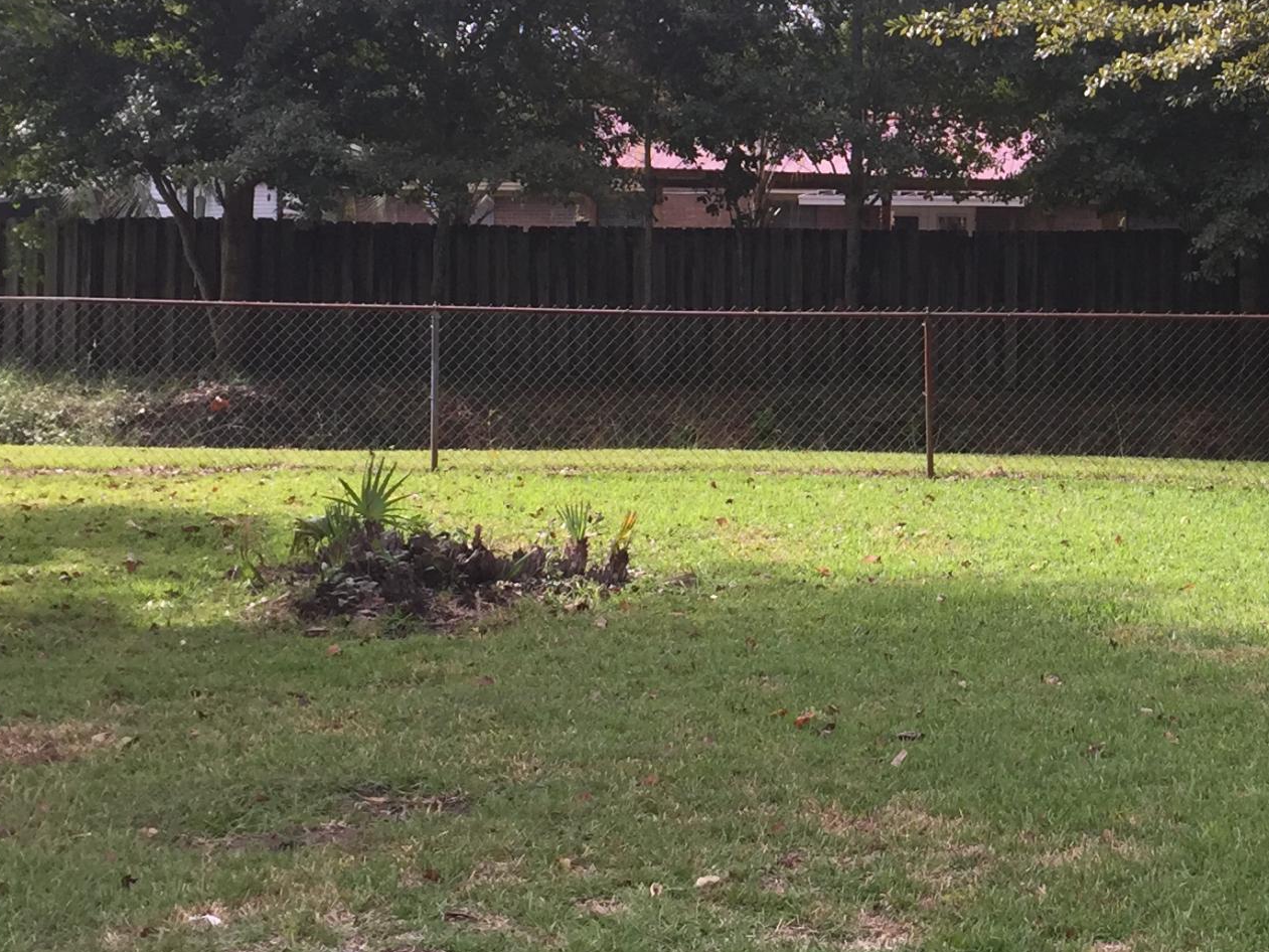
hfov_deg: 27.2
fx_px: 2530
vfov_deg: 21.1
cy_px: 206
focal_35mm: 69
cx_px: 1143
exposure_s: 1/732
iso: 32
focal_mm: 4.15
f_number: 2.2
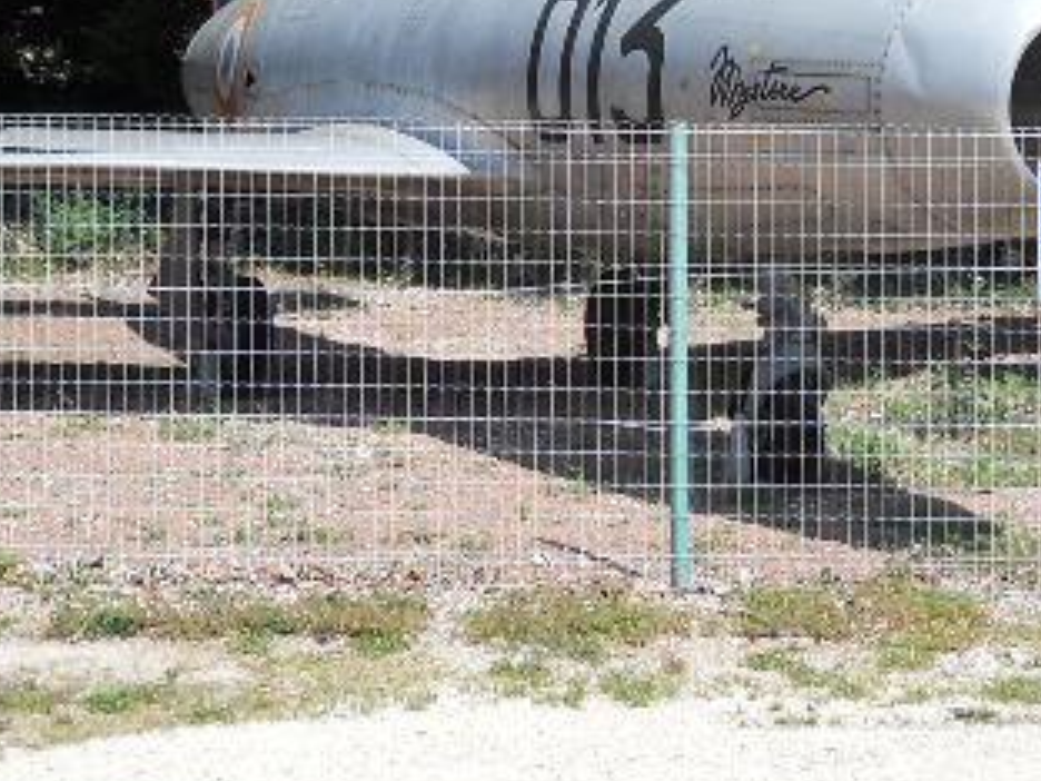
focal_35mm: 84
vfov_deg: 17.4
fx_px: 2526
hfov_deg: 23.2
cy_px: 137
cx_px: 641
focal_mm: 6.72
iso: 80
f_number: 5.5
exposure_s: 1/250
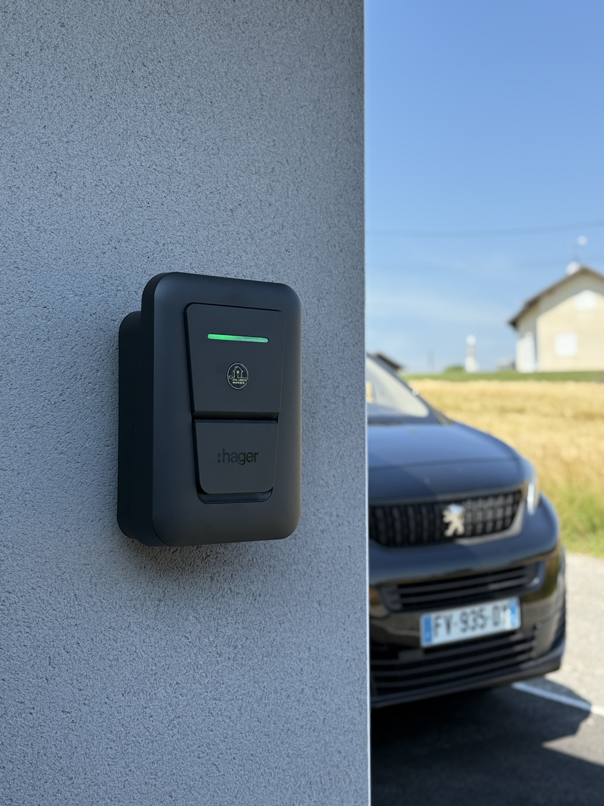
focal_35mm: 49
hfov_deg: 29.7
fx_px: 1140
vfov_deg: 38.9
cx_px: 302
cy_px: 398
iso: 64
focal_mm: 6.76
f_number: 1.78
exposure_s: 1/1931
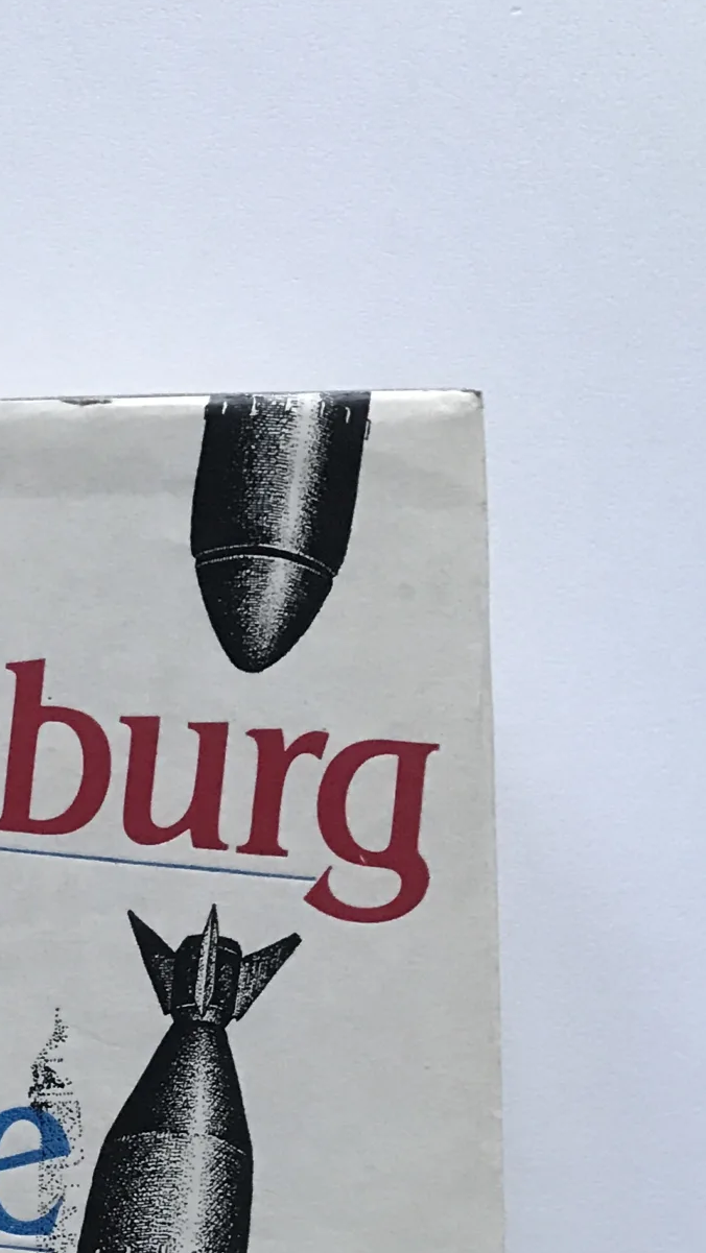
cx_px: -113
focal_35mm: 65
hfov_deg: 17.8
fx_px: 2162
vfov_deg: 30.0
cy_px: 1263
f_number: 1.8
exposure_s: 1/17
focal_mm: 3.99
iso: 64
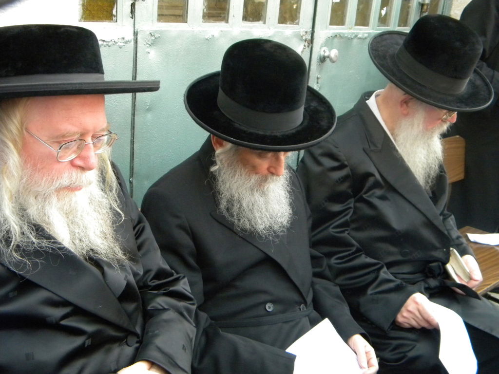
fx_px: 591
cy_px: 187
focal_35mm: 41
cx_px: 250
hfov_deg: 45.8
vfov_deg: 35.1
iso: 400
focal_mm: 7.3
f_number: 3.8
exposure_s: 1/264
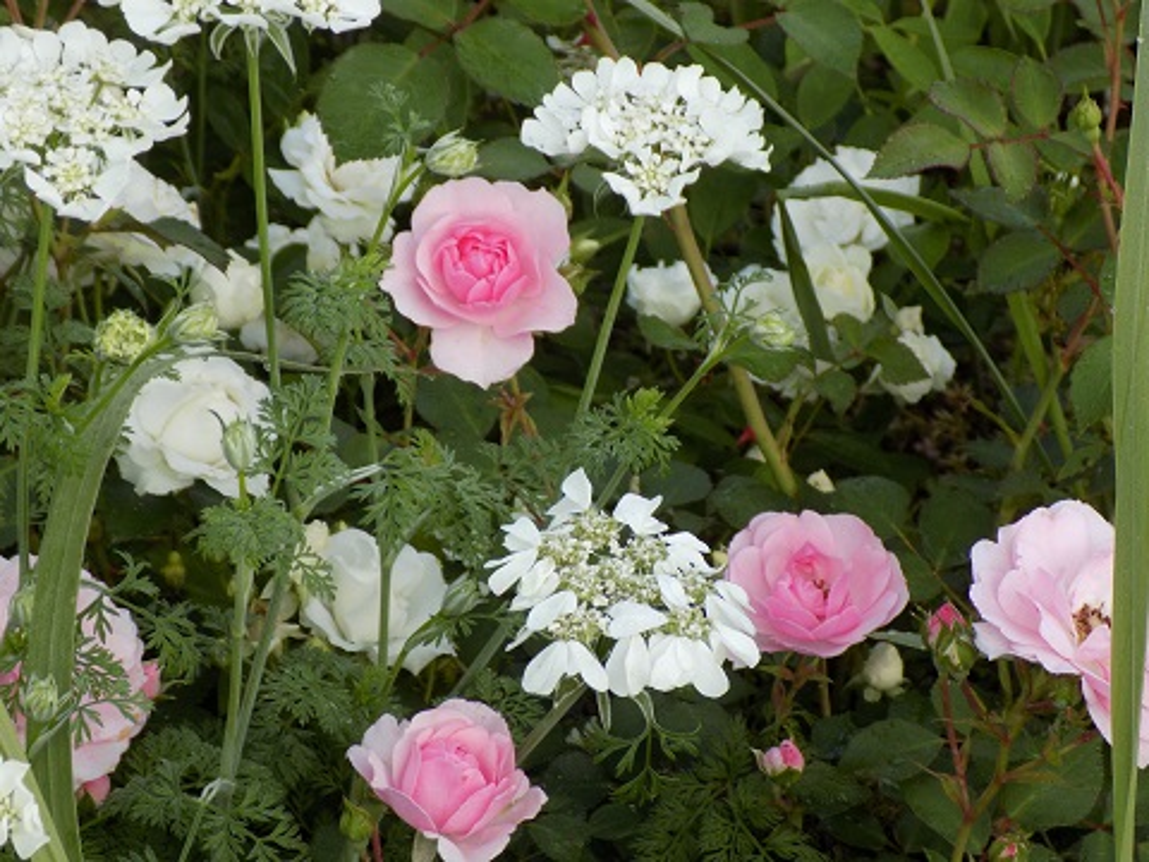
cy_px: 431
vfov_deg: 11.2
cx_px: 574
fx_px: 4381
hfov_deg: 14.9
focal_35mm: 132
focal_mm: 23.4
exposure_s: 1/60
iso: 80
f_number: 5
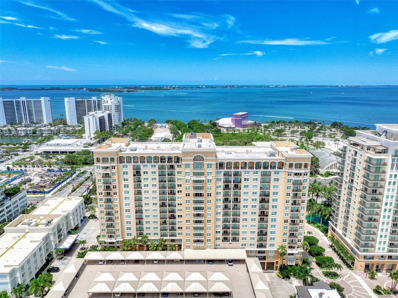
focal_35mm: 24
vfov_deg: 56.8
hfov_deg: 71.6
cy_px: 149
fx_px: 276
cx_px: 199
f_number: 3.5
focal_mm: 12.3
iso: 100
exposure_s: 1/4000
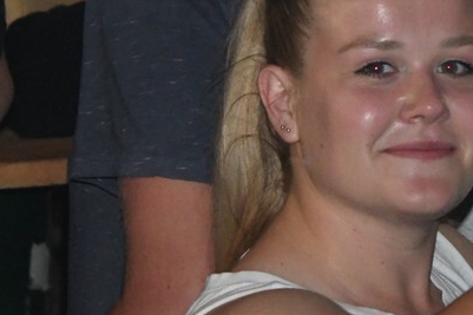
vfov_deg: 3.6
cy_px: 3
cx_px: 553
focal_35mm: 383
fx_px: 5030
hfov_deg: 5.4
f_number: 9
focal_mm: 100
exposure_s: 1/60
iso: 8000
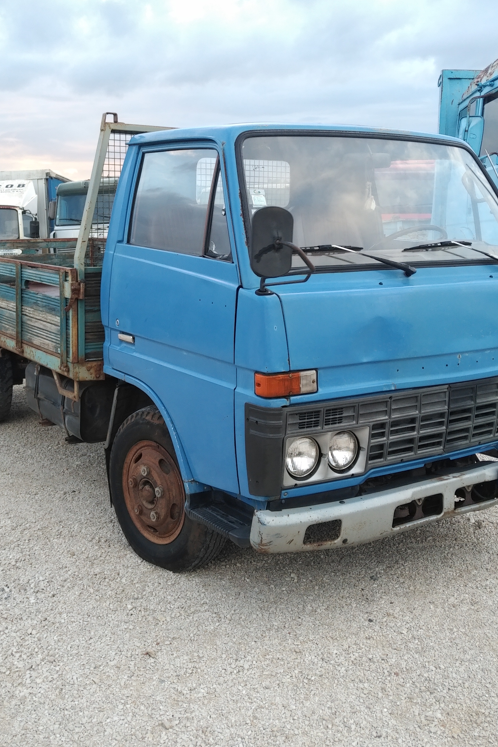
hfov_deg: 35.1
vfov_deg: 50.1
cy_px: 276
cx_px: 243
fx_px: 788
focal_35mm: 38
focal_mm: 4.52
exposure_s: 1/124
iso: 100
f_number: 2
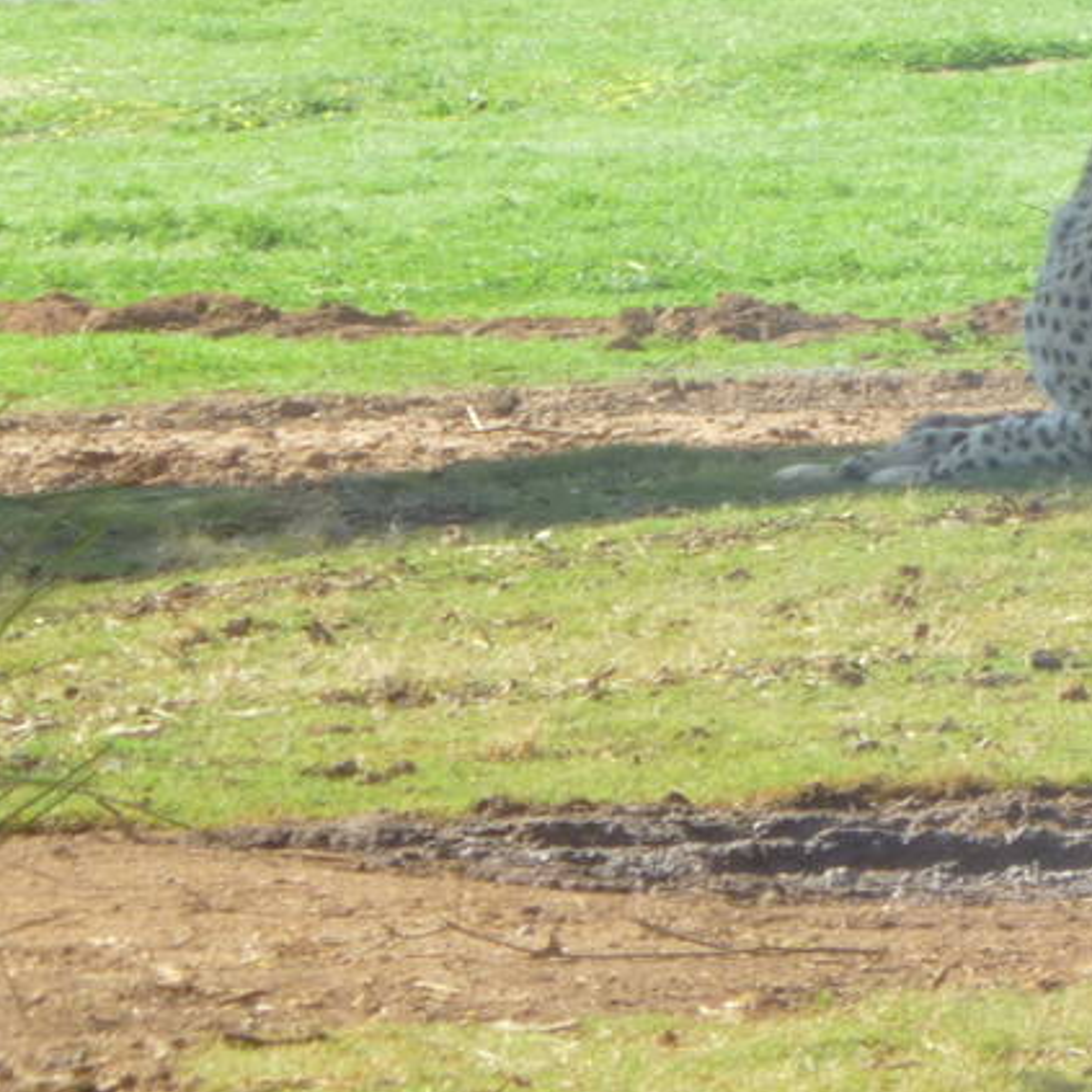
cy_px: -209
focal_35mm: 669
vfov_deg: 2.6
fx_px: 23877
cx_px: 942
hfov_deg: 2.6
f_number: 5.9
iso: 100
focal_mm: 36
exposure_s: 1/100
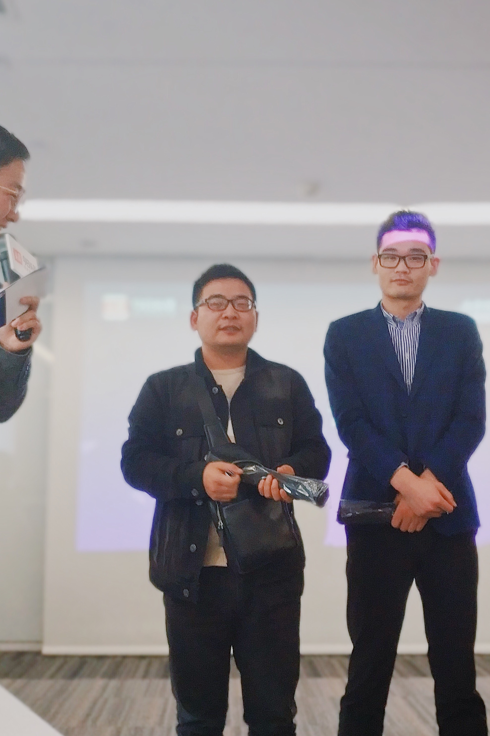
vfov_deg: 43.6
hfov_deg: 29.7
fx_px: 919
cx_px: 306
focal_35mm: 45
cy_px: 369
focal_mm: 4.5
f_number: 2
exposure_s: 1/25
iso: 321
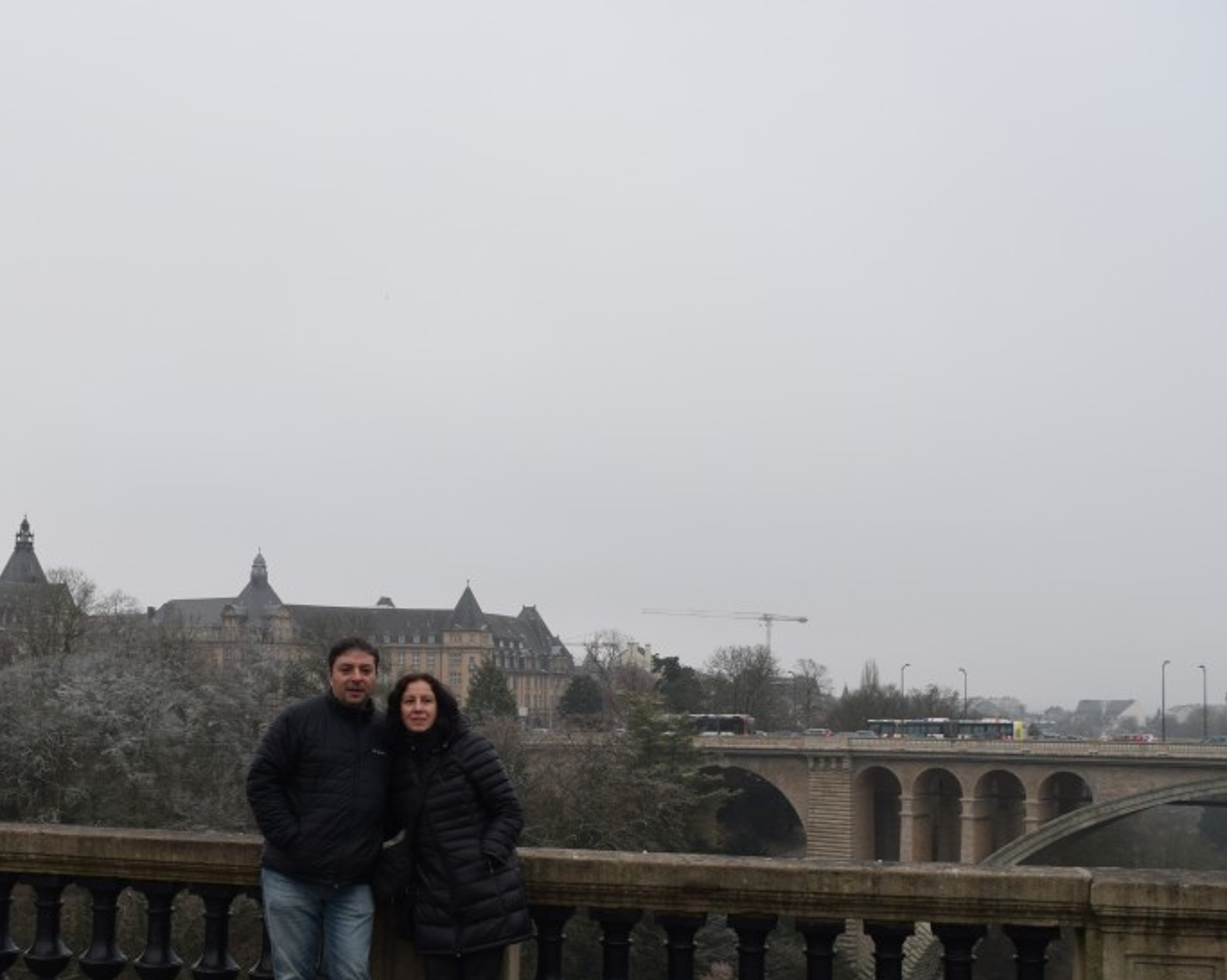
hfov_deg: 47.5
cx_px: 453
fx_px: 1380
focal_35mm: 38
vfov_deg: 39.0
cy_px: 596
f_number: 6.3
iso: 400
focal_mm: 18
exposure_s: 1/160
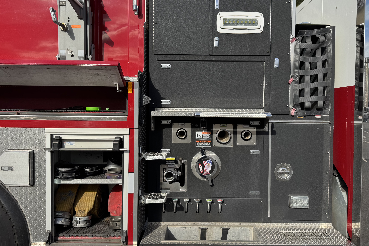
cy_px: 112
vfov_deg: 51.2
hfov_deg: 71.5
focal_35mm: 25
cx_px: 184
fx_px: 256
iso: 80
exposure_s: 1/3413
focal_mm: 6.76
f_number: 1.78
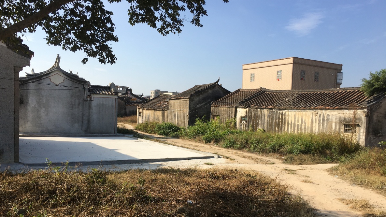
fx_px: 327
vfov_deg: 36.5
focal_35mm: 32
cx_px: 192
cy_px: 132
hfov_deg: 61.0
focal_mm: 4.15
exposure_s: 1/1374
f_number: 2.2
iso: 25
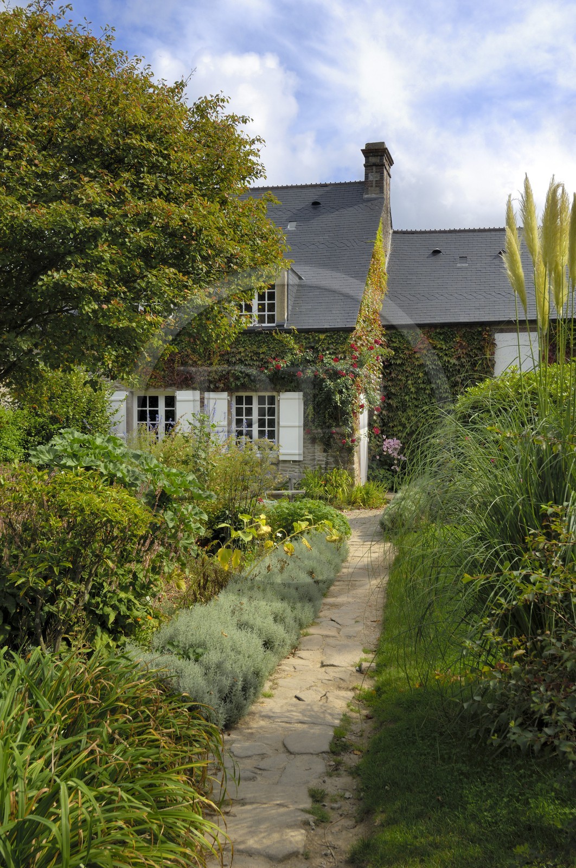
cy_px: 434
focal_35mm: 36
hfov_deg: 36.8
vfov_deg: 53.2
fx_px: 867
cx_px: 288
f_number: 11
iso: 100
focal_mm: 24
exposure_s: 1/100
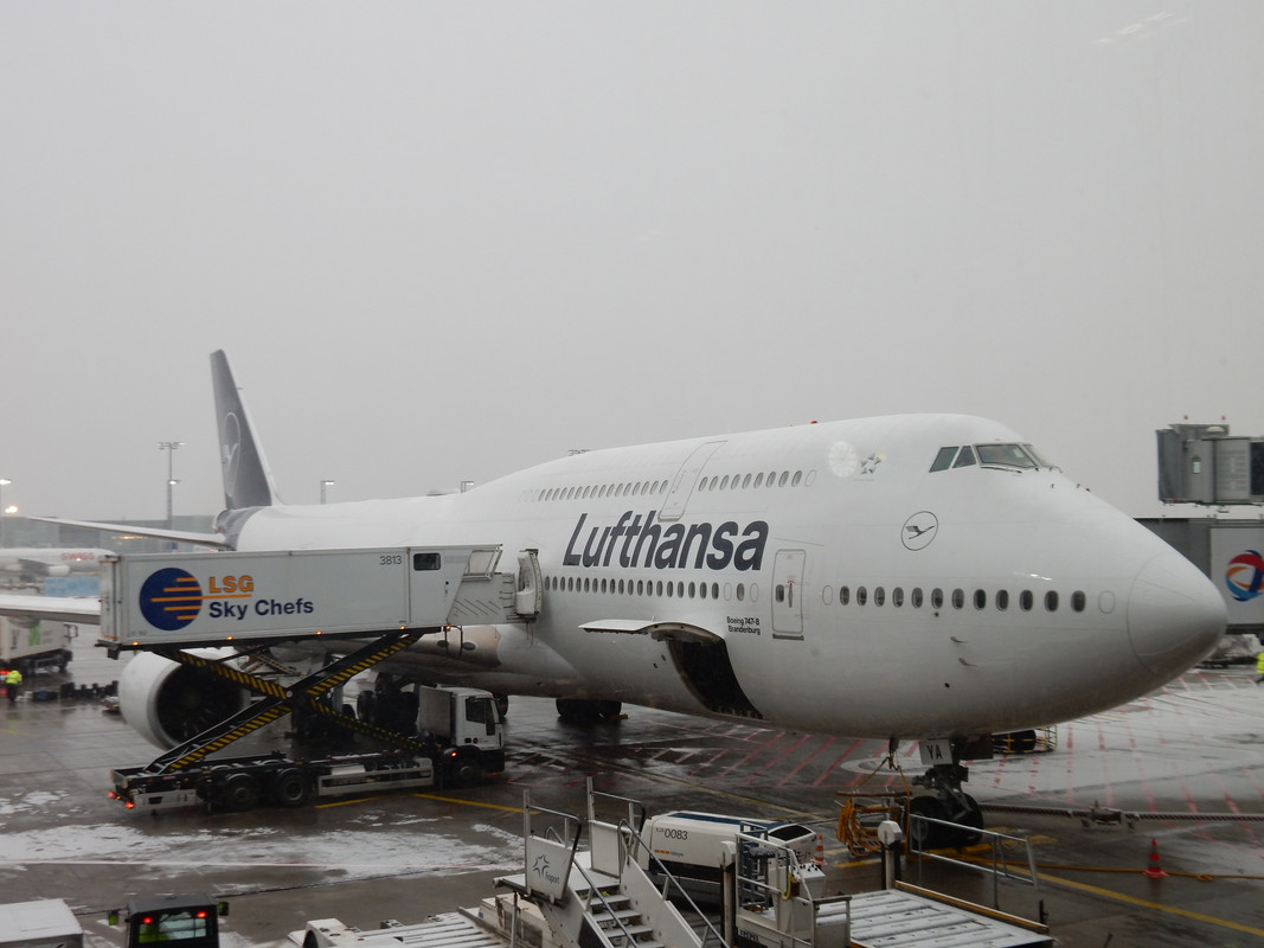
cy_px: 474
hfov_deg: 43.9
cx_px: 632
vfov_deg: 33.6
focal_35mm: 43
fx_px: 1570
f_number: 4.2
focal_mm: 7.6
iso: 125
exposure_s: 1/30
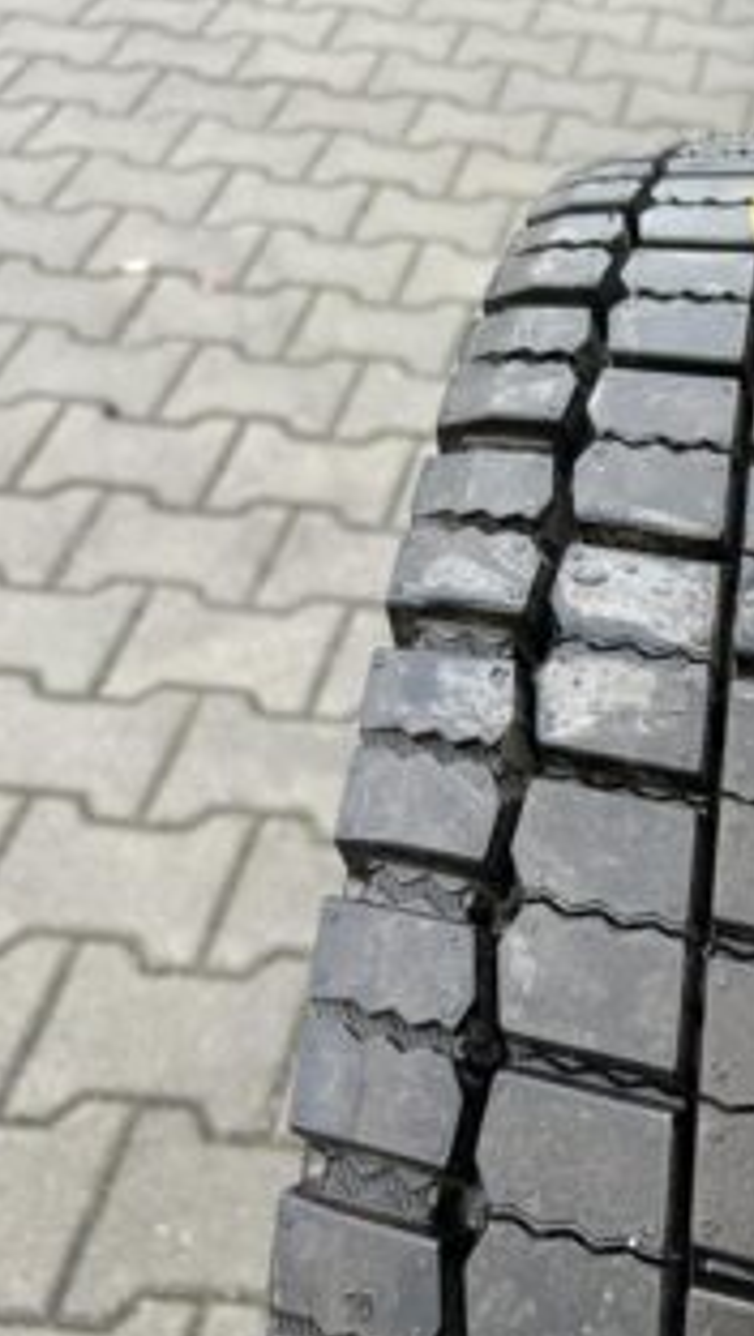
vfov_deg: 51.6
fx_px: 1383
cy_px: 683
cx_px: 878
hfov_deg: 27.3
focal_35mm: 39
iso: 40
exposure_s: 1/261
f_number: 1.5
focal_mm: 5.7
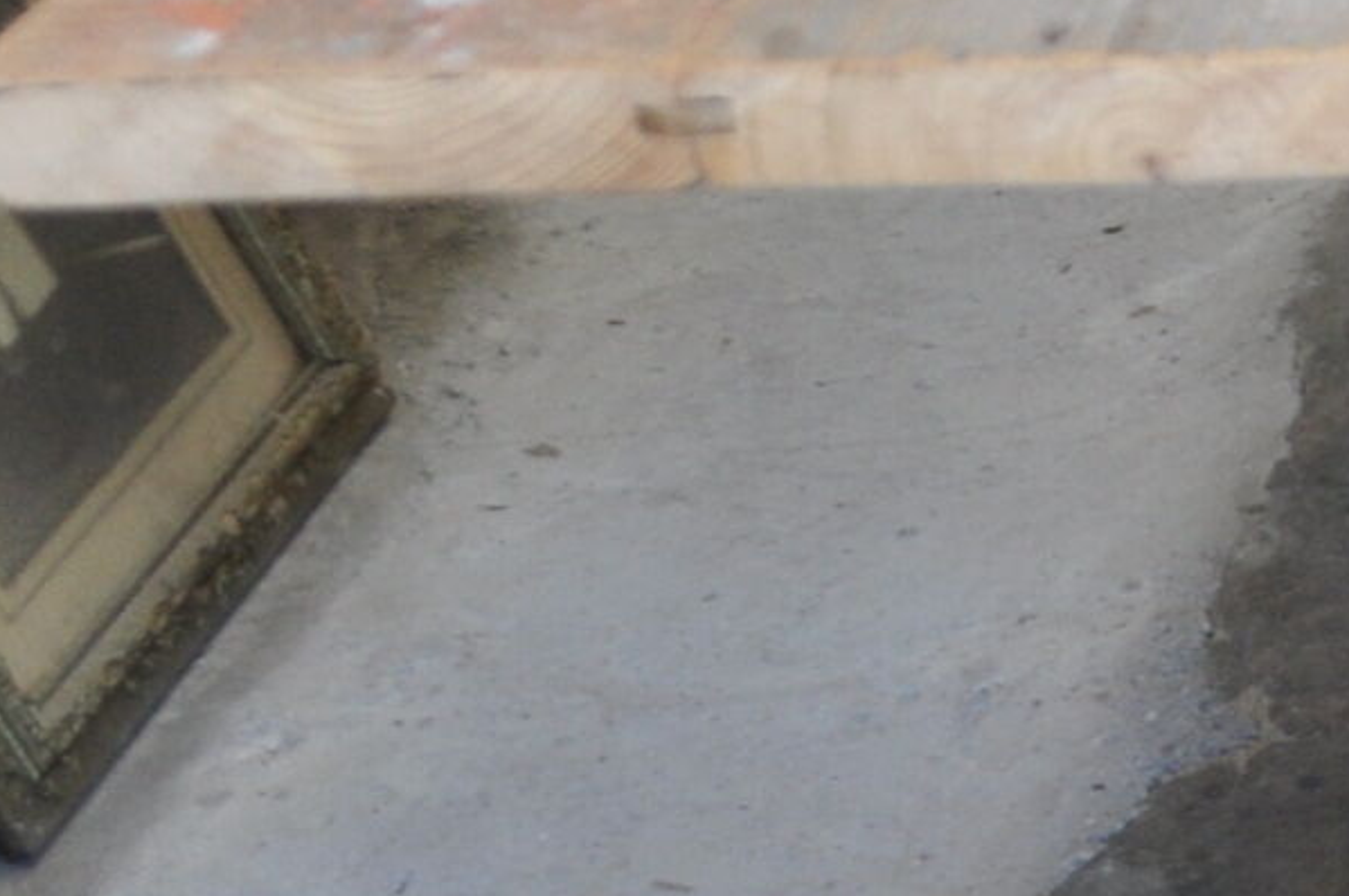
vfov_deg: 9.4
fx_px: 5427
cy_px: 279
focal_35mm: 145
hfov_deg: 11.9
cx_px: 3072
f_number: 4
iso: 560
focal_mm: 18
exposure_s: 1/60
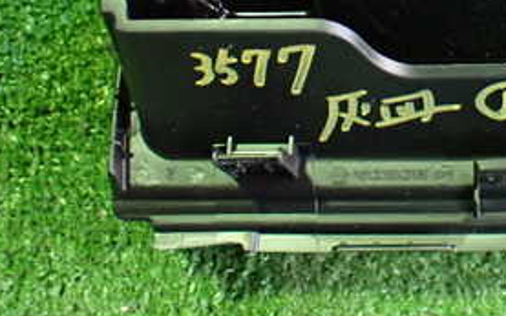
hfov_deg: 28.2
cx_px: 493
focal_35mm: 69
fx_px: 951
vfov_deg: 18.1
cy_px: -42
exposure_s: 1/30
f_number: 2.3
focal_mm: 5.4
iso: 1000
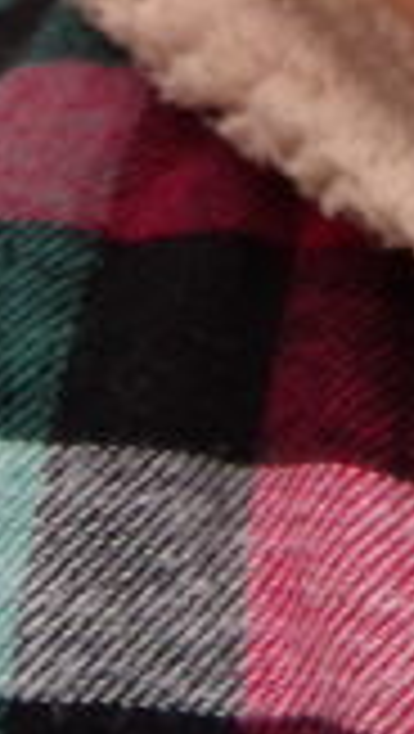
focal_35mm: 124
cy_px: -293
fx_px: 2414
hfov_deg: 8.9
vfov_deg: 16.1
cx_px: 968
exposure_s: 1/100
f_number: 2.8
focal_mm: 4.82
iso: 136
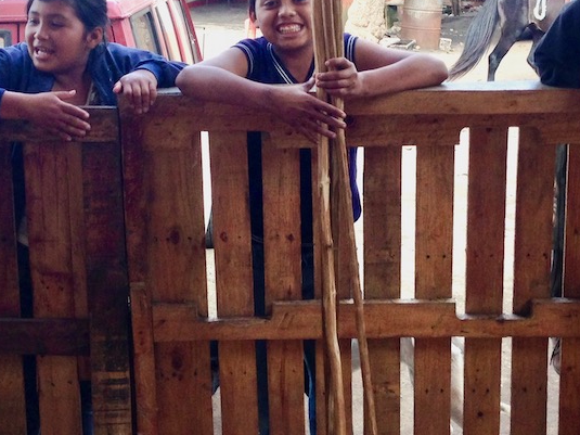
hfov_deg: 26.3
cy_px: 177
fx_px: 1240
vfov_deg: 19.9
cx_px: 256
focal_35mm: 74
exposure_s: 1/120
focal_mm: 4.12
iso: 64
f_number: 2.4
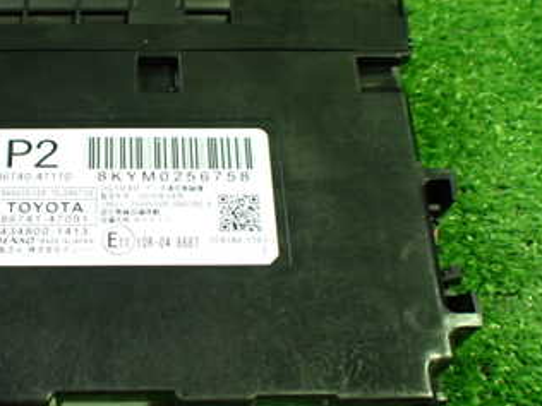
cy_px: 204
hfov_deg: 33.2
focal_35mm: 57
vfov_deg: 25.7
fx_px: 892
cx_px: 141
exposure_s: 1/125
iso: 640
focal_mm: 5.4
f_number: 2.3
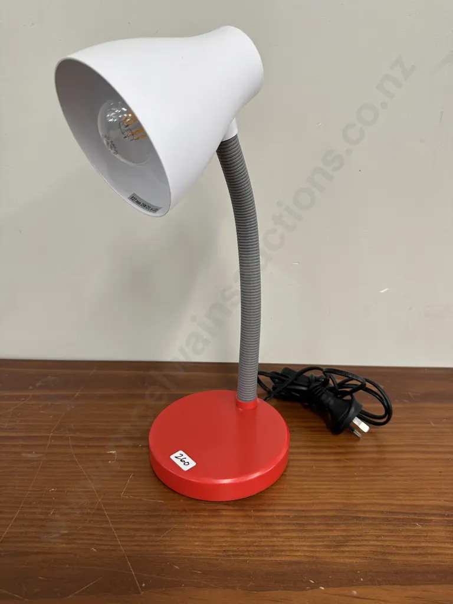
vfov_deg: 71.6
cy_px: 302
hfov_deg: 56.8
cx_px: 226
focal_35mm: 24
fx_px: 419
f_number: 1.78
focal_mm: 6.86
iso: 125
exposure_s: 1/100
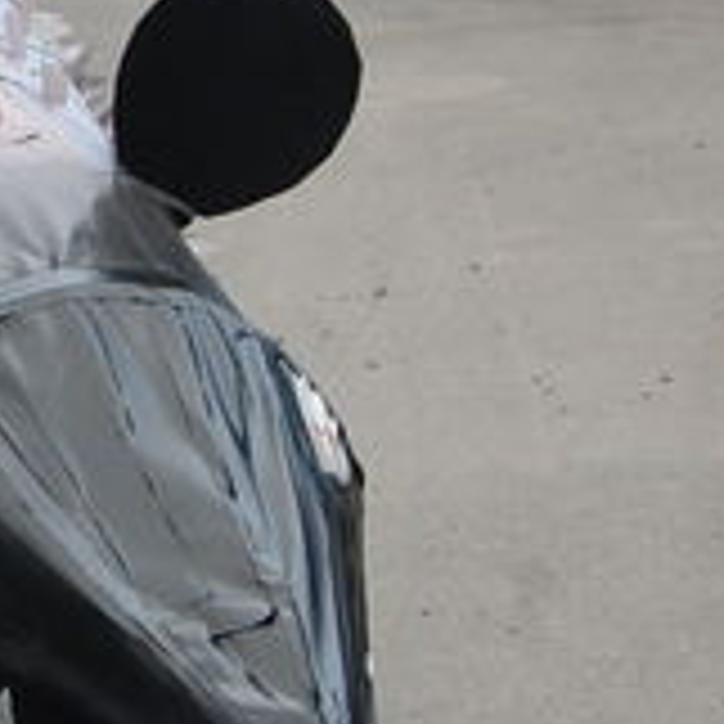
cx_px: -225
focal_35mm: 142
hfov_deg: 11.9
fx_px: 3360
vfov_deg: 12.3
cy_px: 274
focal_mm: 28
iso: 360
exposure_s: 1/125
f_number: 5.6
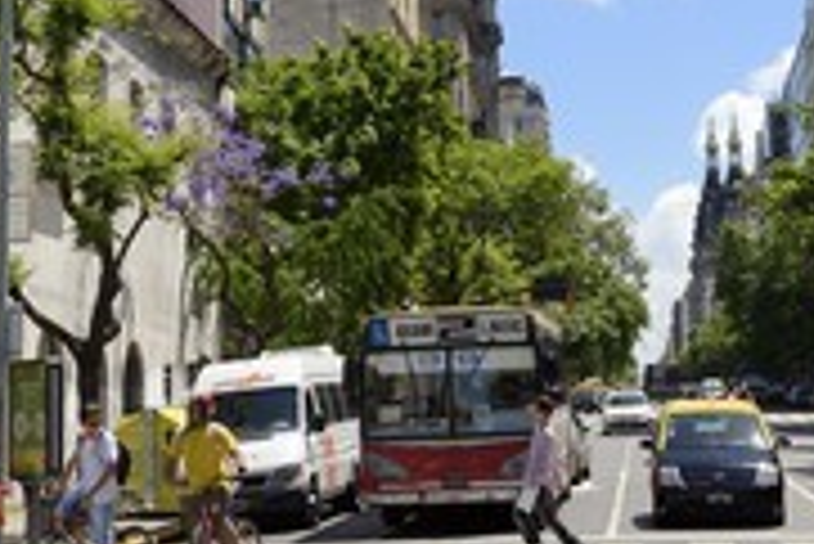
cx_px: 225
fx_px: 1833
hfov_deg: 24.8
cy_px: 76
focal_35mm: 81
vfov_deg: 16.7
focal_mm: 35
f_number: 10
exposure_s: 1/640
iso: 400
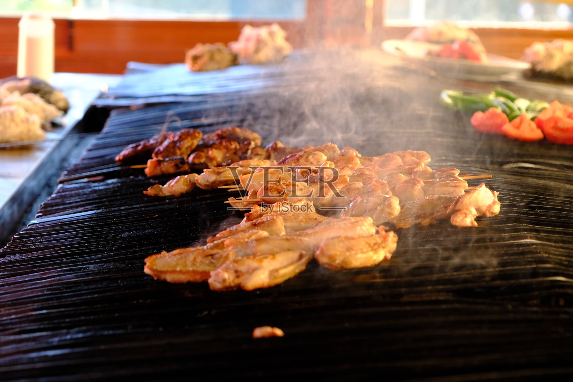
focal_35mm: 98
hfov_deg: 20.8
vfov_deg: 14.0
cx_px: 286
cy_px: 191
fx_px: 1560
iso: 2500
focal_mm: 65.2
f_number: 5.6
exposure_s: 1/100
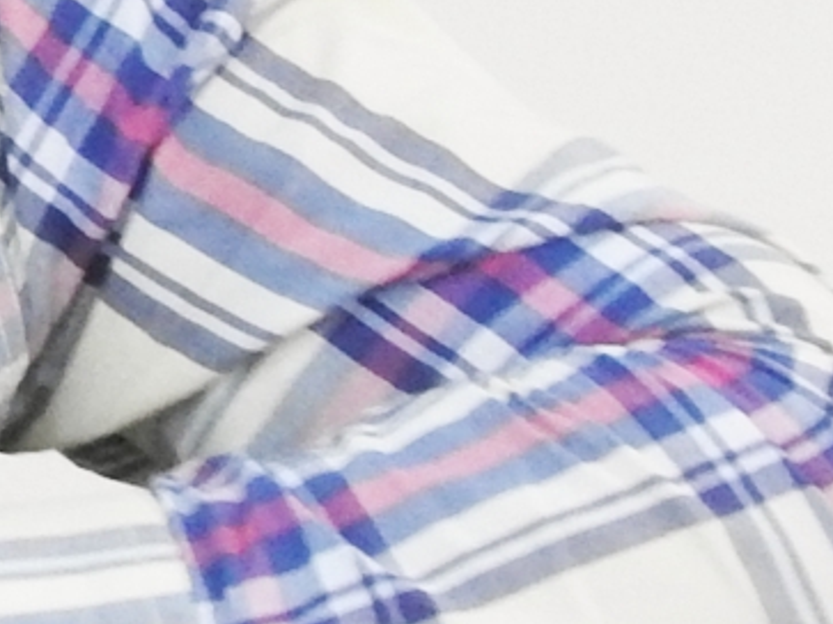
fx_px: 51721
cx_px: -760
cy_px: -44
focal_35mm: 2150
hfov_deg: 0.9
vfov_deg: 0.7
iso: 400
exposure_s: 1/6
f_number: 5.5
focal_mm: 59.1
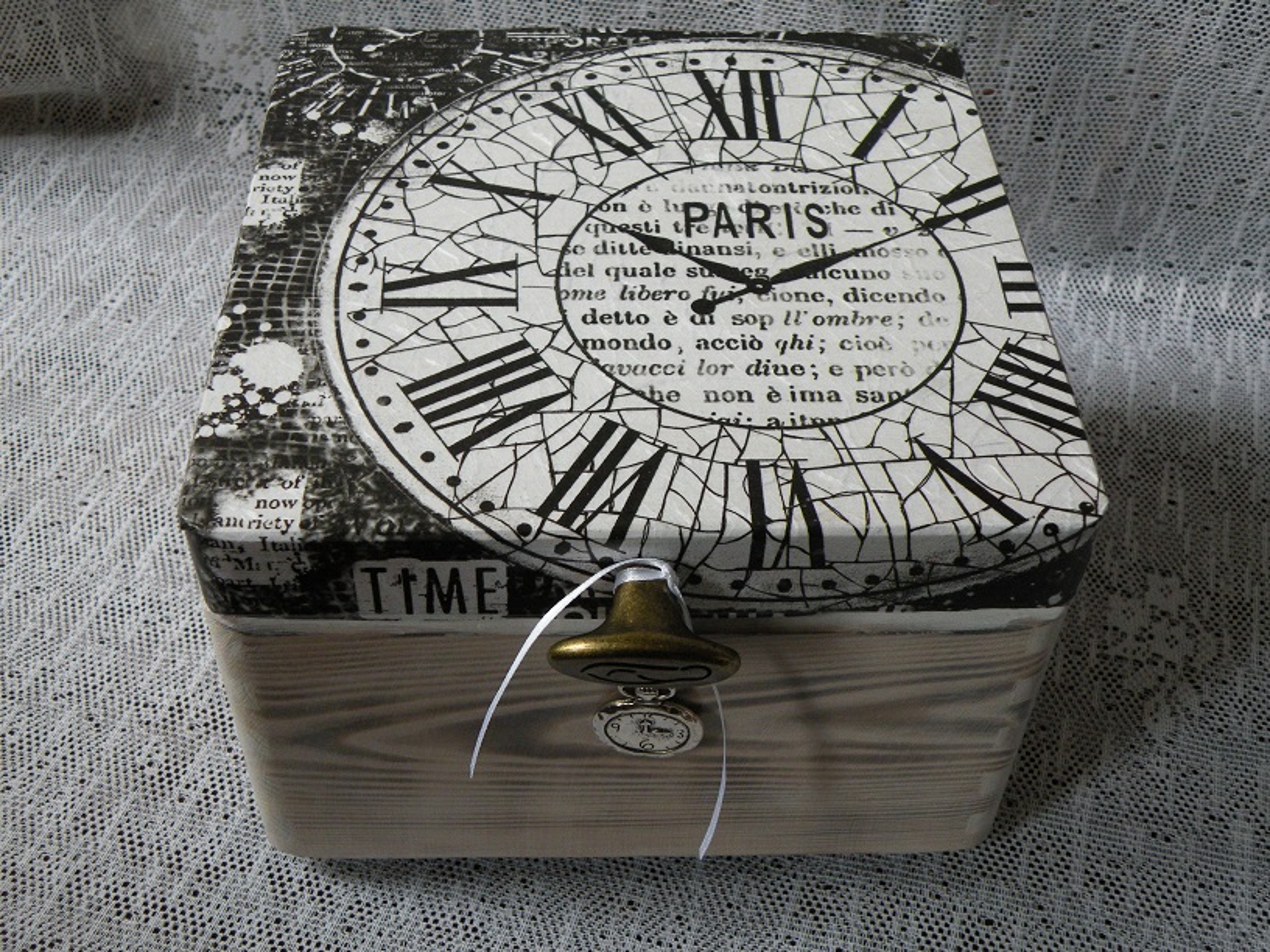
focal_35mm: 42
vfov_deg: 34.3
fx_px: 1541
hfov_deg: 44.8
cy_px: 476
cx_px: 635
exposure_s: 1/60
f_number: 3.2
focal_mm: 7.4
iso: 191
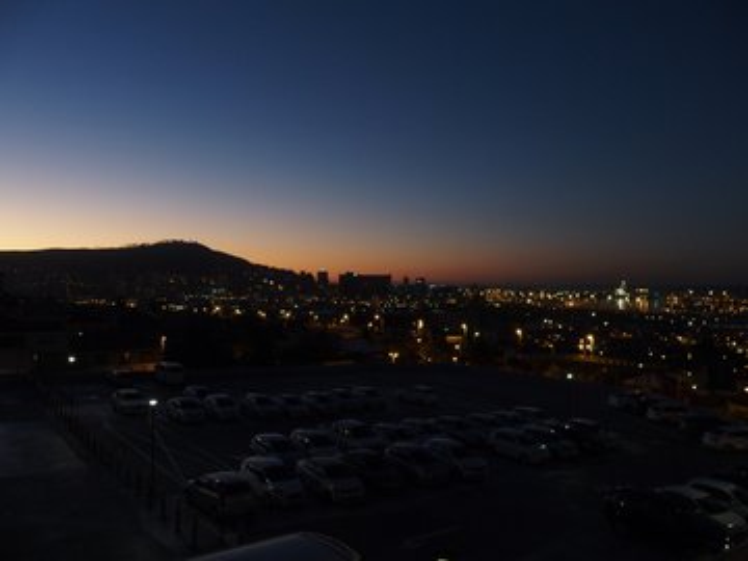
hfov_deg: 63.4
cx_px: 374
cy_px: 280
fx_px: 605
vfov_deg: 49.7
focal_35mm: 28
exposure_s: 1/30
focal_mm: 6
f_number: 2.8
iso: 320
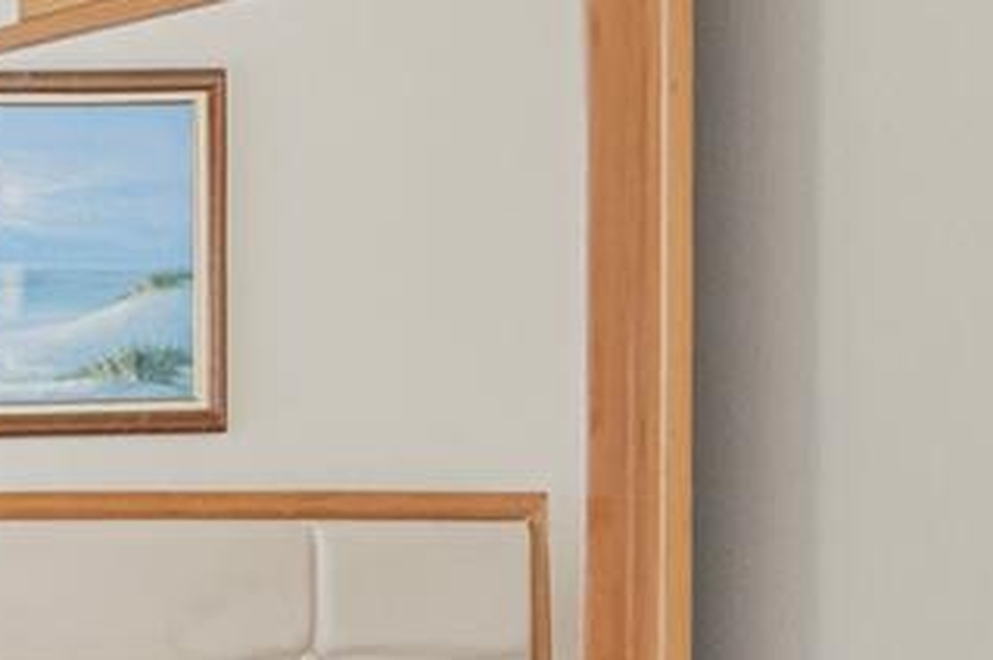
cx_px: -1541
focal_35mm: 90
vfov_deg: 15.1
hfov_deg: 13.8
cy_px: 528
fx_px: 2480
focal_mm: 14
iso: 500
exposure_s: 1/4
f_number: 8
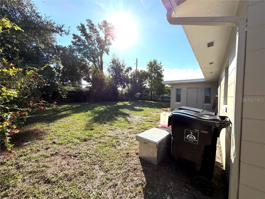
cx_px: 132
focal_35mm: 14
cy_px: 100
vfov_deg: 85.7
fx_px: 107
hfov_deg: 102.1
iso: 25
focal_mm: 2.22
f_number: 2.2
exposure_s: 1/789
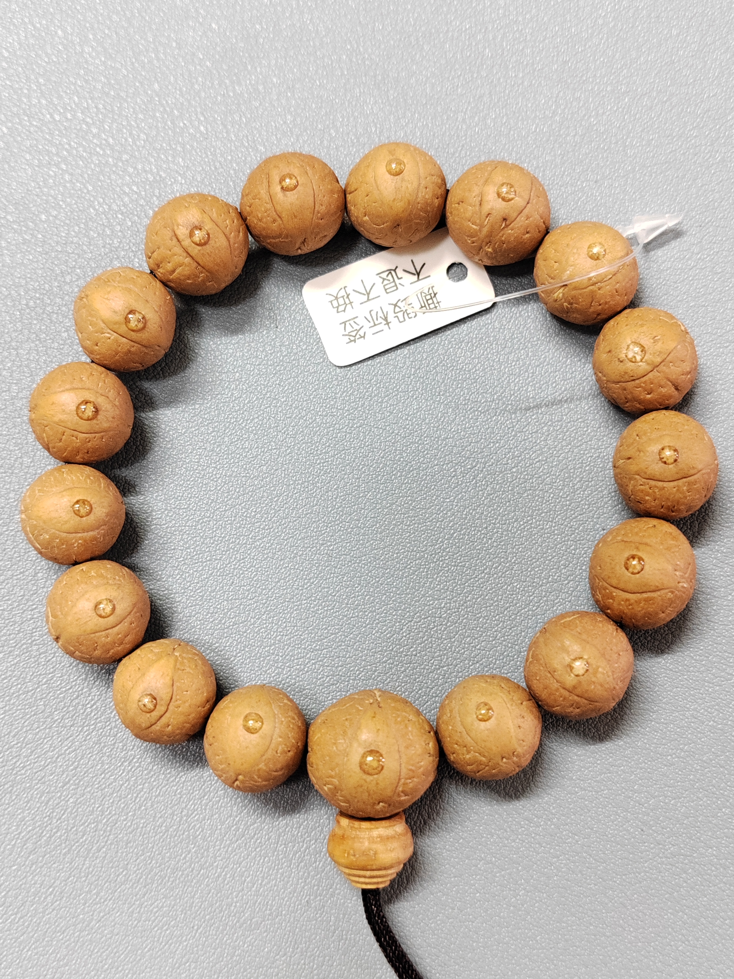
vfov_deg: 45.8
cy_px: 490
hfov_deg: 35.1
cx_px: 367
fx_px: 1159
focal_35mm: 41
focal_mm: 6.14
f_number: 1.8
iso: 4000
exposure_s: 1/100
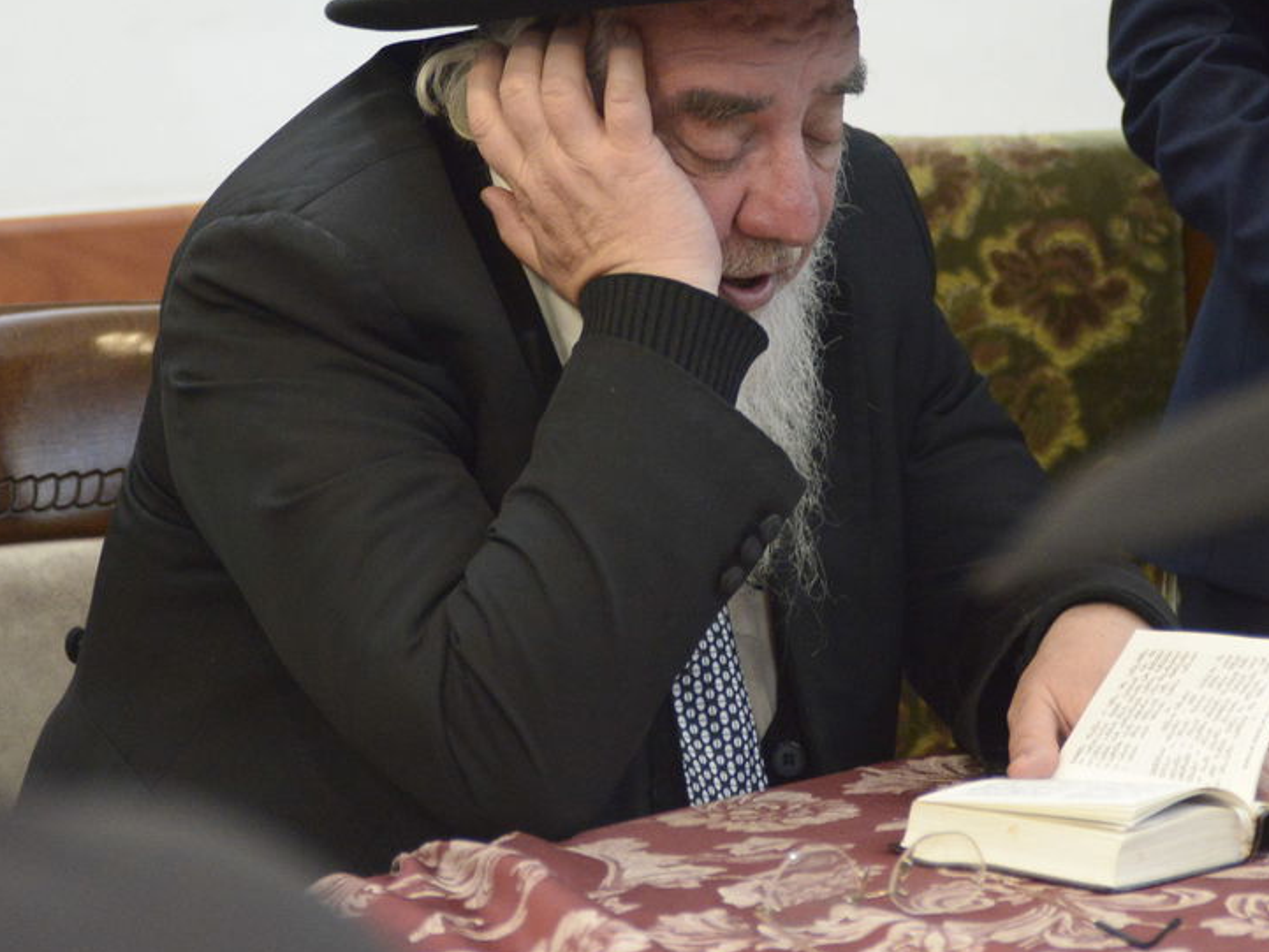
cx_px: 551
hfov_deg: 11.8
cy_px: 163
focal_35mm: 168
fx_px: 6160
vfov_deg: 8.8
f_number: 4.5
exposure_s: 1/200
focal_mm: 90
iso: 5000
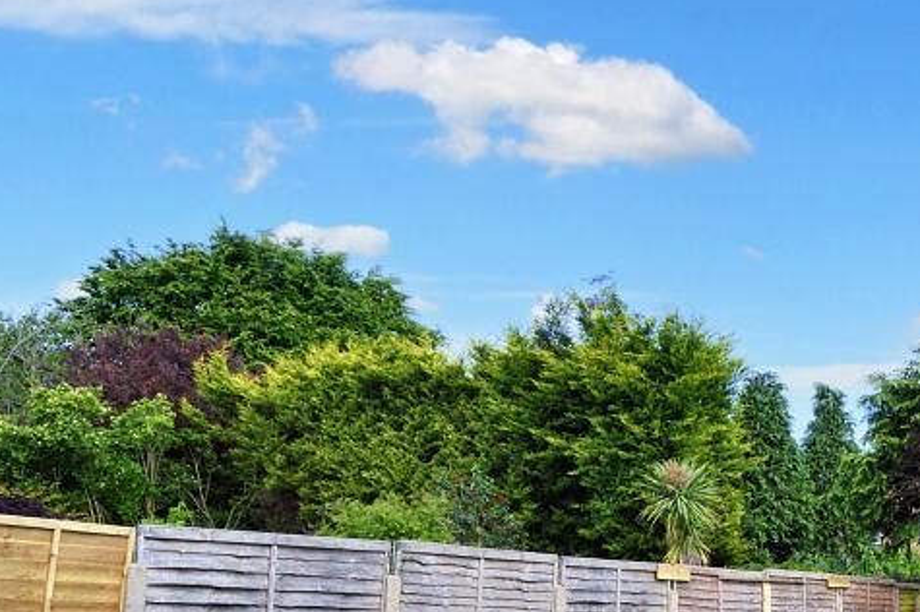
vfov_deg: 31.7
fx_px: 1075
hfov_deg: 41.9
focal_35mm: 42
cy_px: 373
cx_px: 856
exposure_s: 1/250
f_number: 10
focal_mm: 13
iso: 400
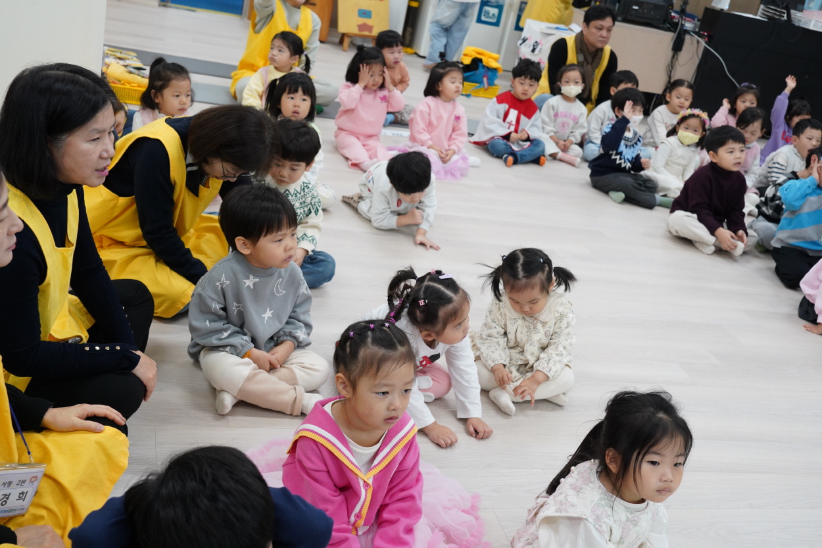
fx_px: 936
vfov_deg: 32.6
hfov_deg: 47.4
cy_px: 274
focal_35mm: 41
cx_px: 411
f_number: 5.6
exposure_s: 1/125
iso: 2500
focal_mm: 41
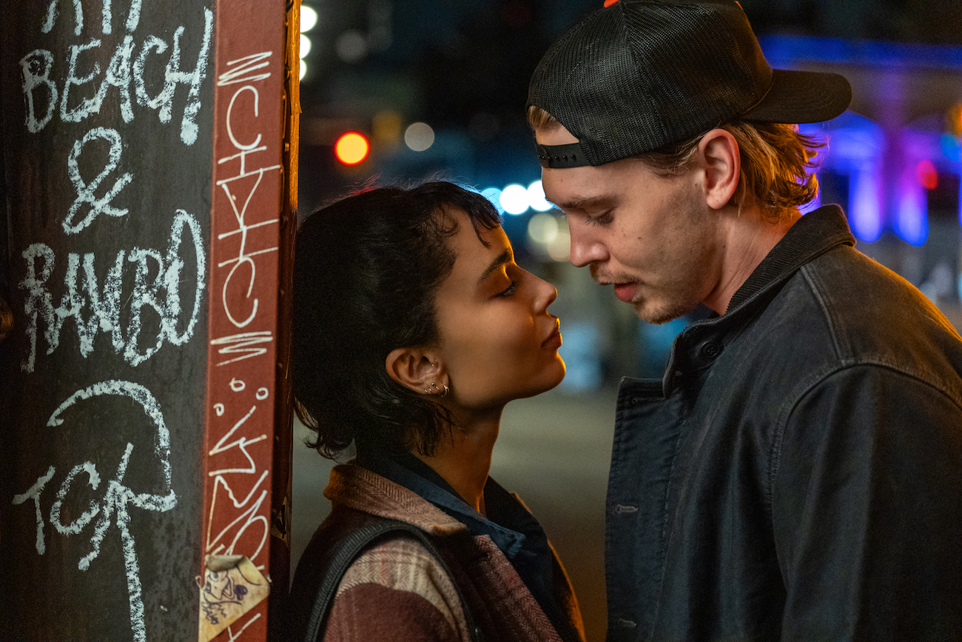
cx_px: 481
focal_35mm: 70
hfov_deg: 28.8
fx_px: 1871
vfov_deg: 19.5
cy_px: 321
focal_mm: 70
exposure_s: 1/125
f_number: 2.8
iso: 5000
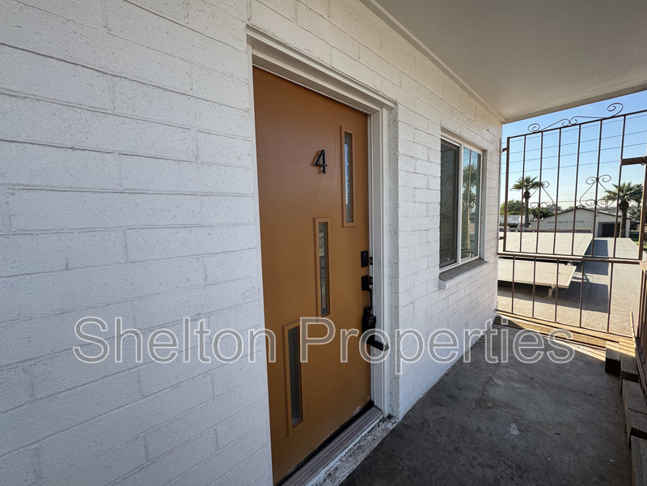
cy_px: 243
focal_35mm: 14
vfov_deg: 85.7
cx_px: 324
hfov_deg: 102.1
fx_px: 262
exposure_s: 1/573
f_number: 2.2
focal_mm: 2.22
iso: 40
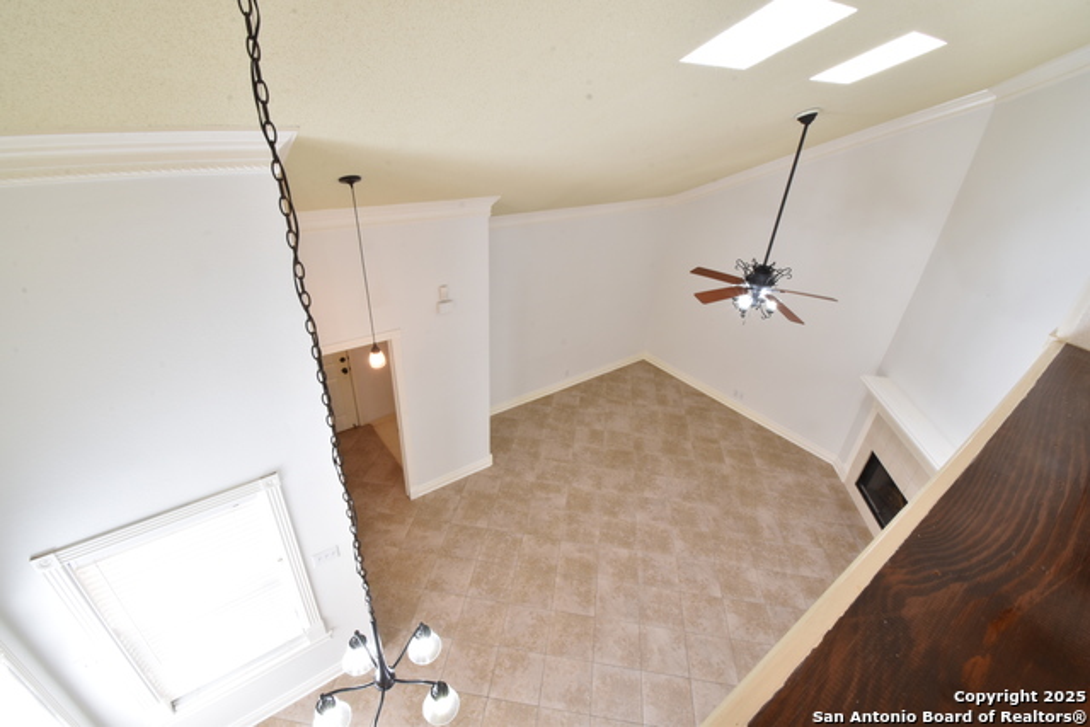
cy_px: 364
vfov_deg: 77.4
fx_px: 454
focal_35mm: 15
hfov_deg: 100.4
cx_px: 545
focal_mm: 10
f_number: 22
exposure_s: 3
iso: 100
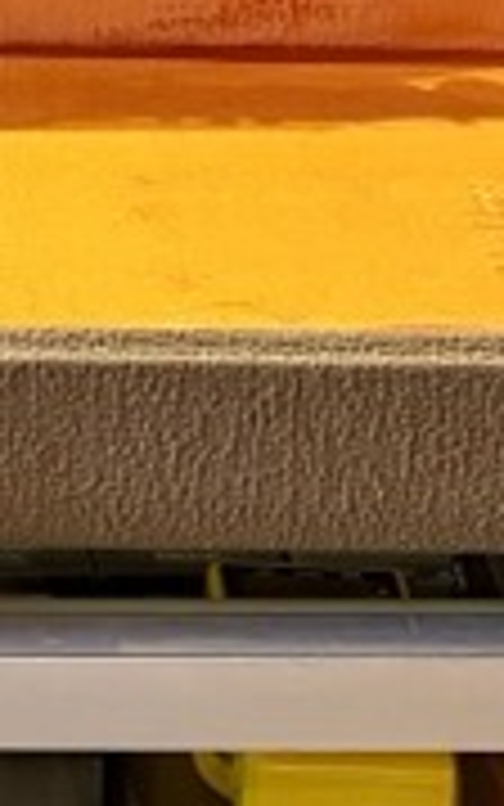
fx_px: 4062
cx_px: -711
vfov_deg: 11.0
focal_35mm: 185
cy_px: -338
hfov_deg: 6.7
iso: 200
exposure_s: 1/60
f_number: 1.6
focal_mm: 5.96
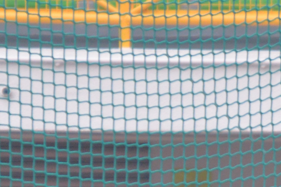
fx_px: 18830
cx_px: 289
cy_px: 468
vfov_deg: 0.6
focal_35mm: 2413
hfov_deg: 0.9
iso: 1600
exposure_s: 1/400
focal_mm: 400
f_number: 5.6
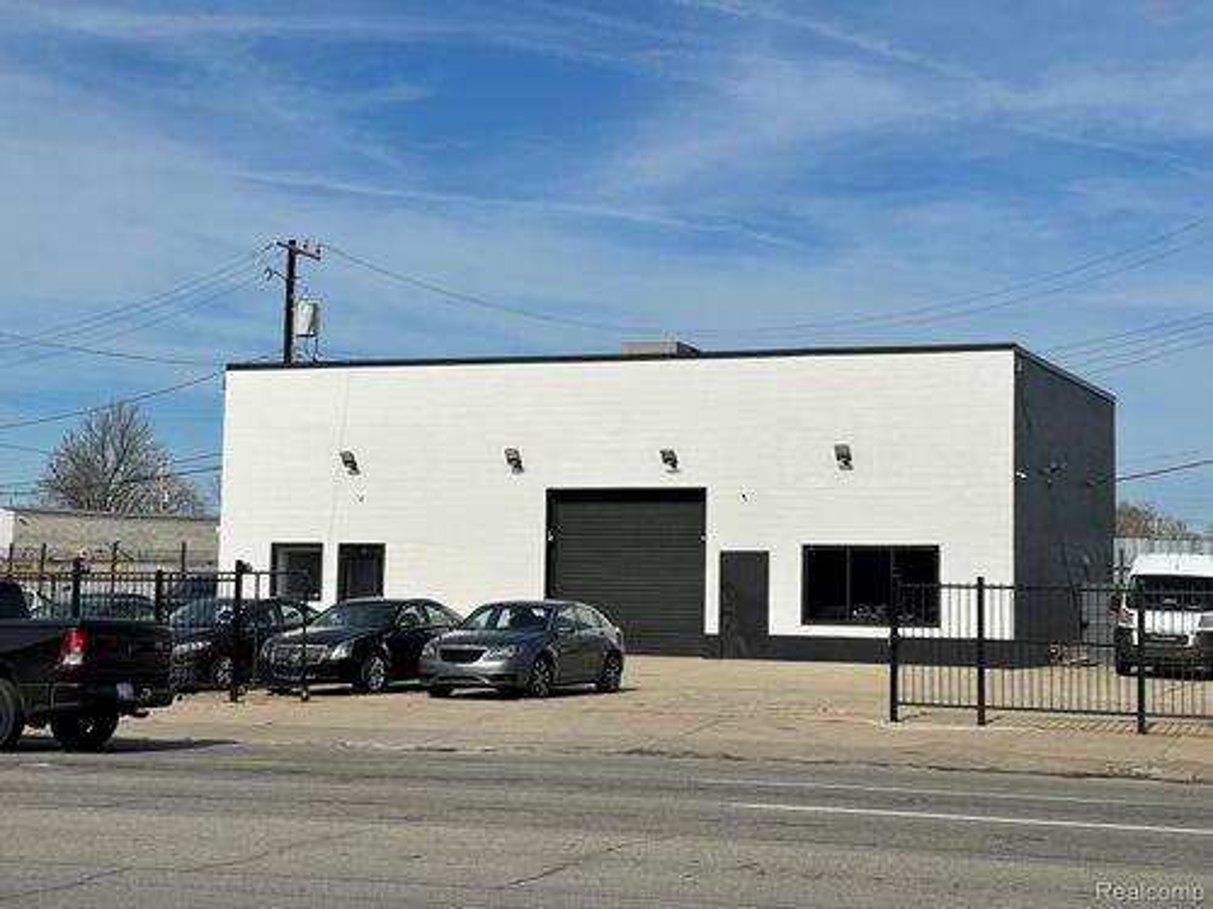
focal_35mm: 64
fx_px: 2243
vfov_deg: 22.9
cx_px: 606
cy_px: 454
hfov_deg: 30.3
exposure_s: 1/3125
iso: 20
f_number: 2.2
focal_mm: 7.5
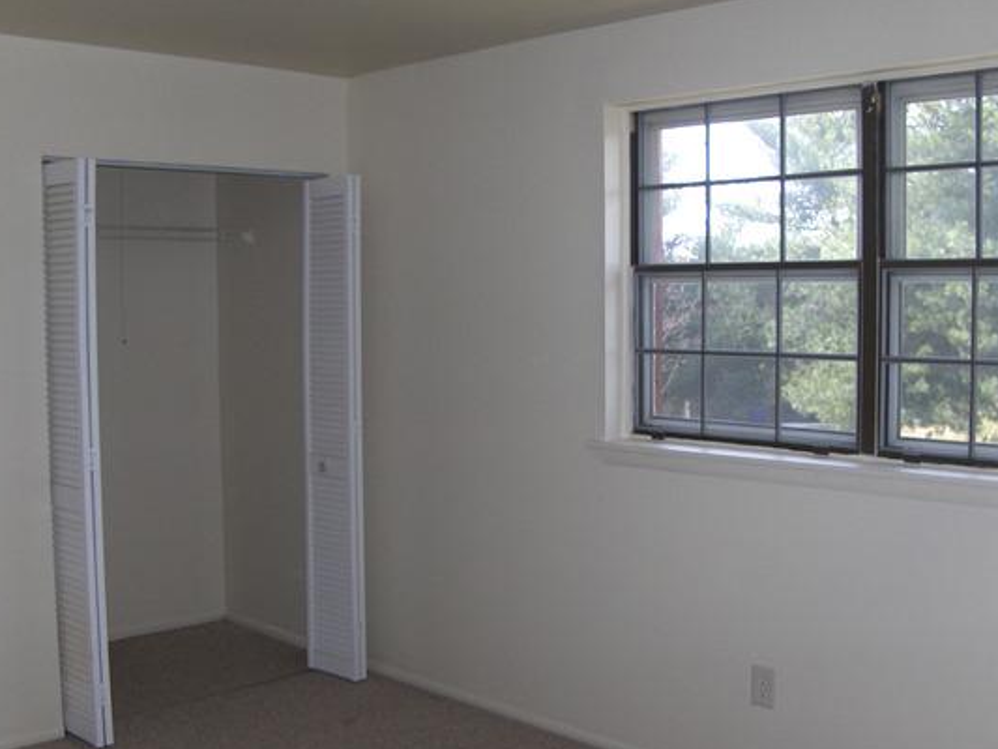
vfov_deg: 34.4
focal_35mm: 42
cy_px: 382
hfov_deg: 44.8
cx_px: 519
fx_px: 1211
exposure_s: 1/136
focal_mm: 5.8
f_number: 2.6
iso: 100
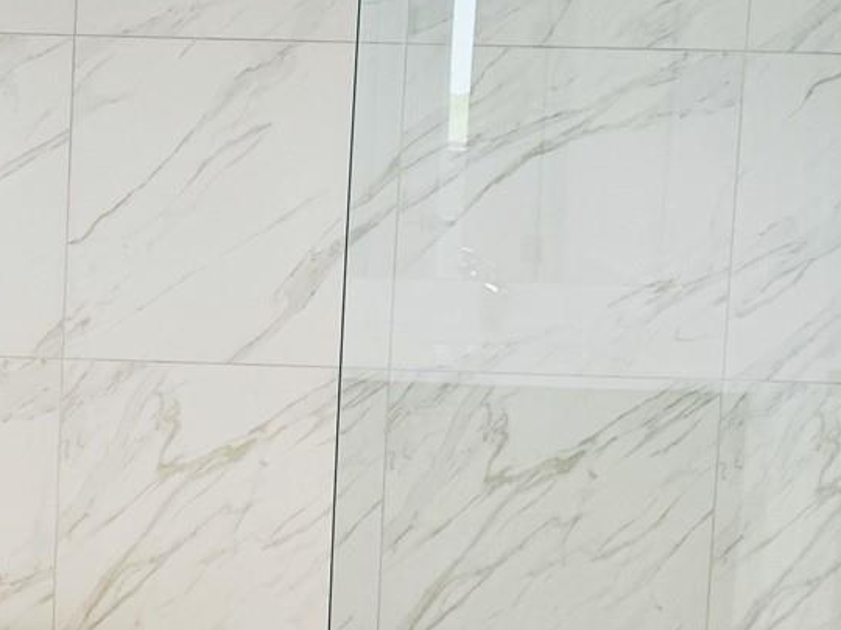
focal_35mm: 91
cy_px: 184
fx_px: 2211
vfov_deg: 16.2
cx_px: -115
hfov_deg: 20.4
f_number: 1.78
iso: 80
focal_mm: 6.76
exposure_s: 1/301
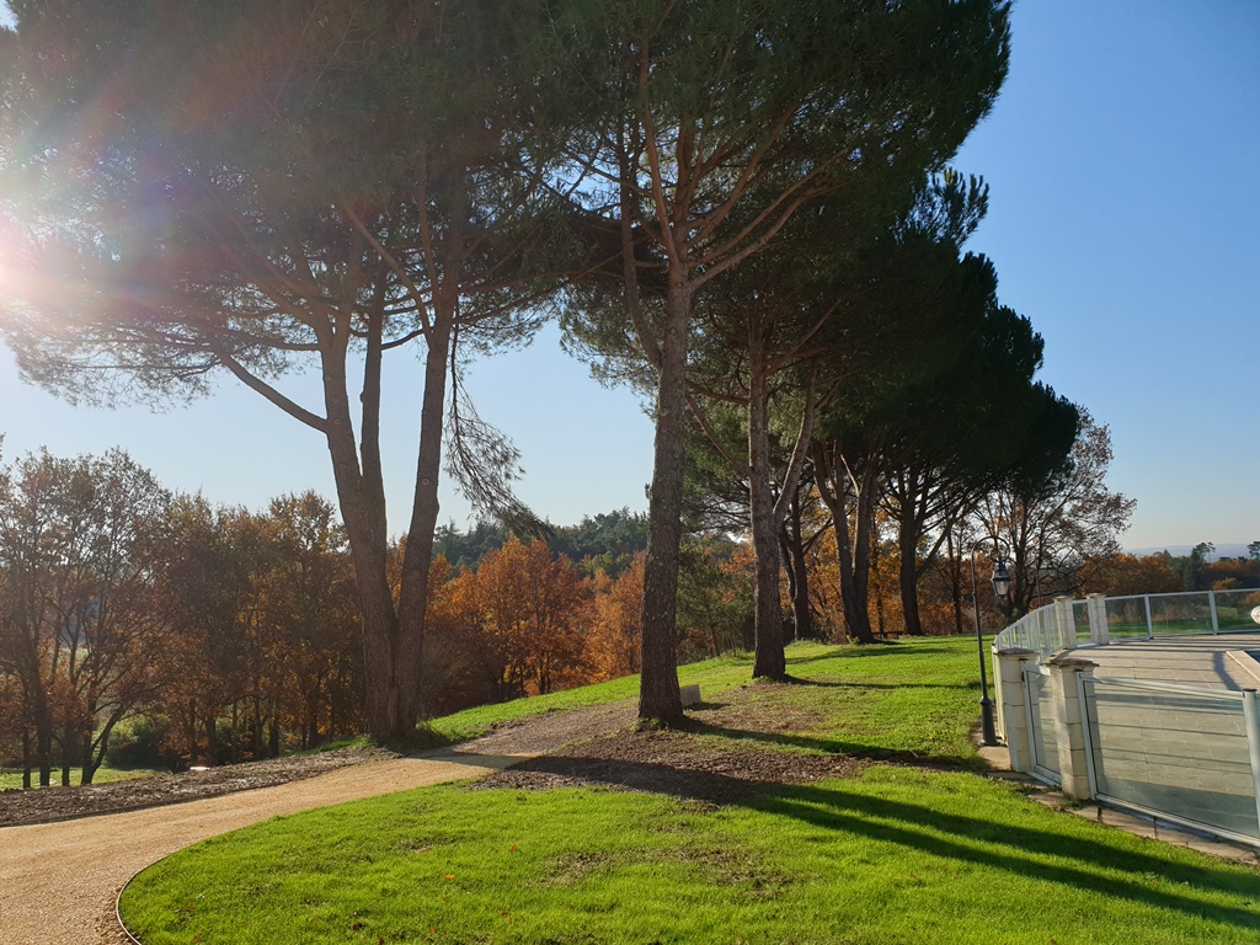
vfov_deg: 53.1
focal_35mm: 26
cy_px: 472
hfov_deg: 67.3
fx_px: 946
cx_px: 630
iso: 50
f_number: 2.4
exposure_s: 1/2066
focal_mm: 4.3
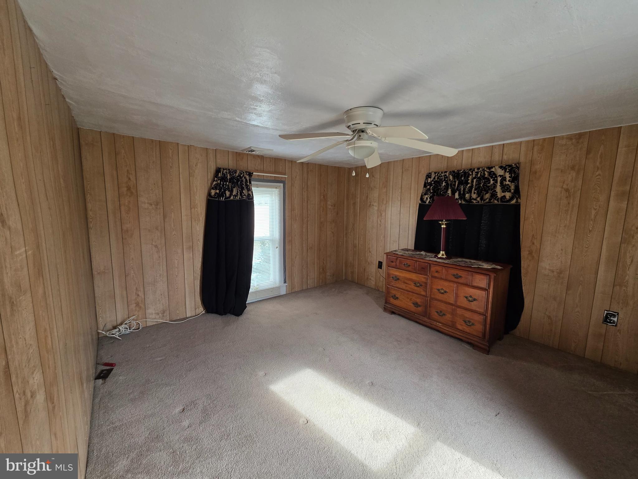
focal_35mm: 13
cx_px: 319
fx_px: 240
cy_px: 240
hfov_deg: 106.2
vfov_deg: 89.9
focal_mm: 2.2
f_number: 1.9
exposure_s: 1/120
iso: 200
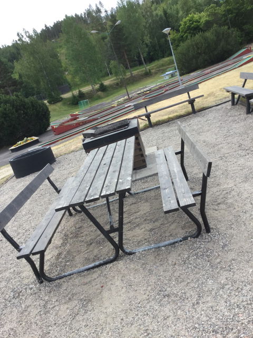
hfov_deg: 45.4
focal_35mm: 31
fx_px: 302
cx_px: 126
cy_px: 169
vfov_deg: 58.4
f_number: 2.4
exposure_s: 1/536
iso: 25
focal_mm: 3.3
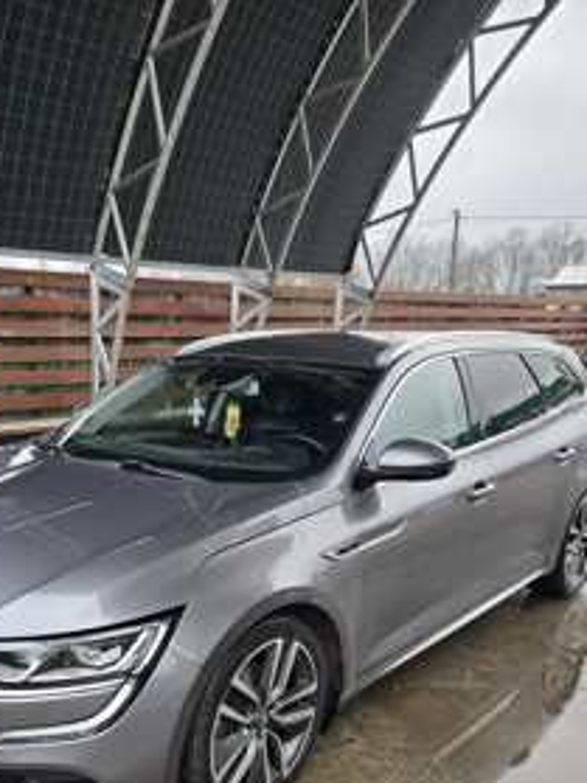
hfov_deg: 42.4
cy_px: 556
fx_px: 747
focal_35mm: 33
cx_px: 199
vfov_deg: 53.6
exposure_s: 1/182
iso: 80
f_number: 1.8
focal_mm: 5.4
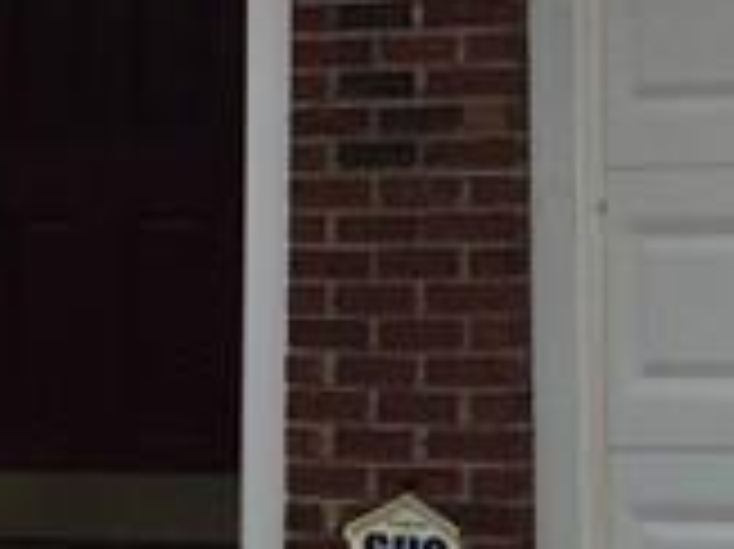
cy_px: -774
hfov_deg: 10.8
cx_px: 680
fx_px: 3856
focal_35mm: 182
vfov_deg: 7.6
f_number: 2.2
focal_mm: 4.15
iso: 32
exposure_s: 1/176
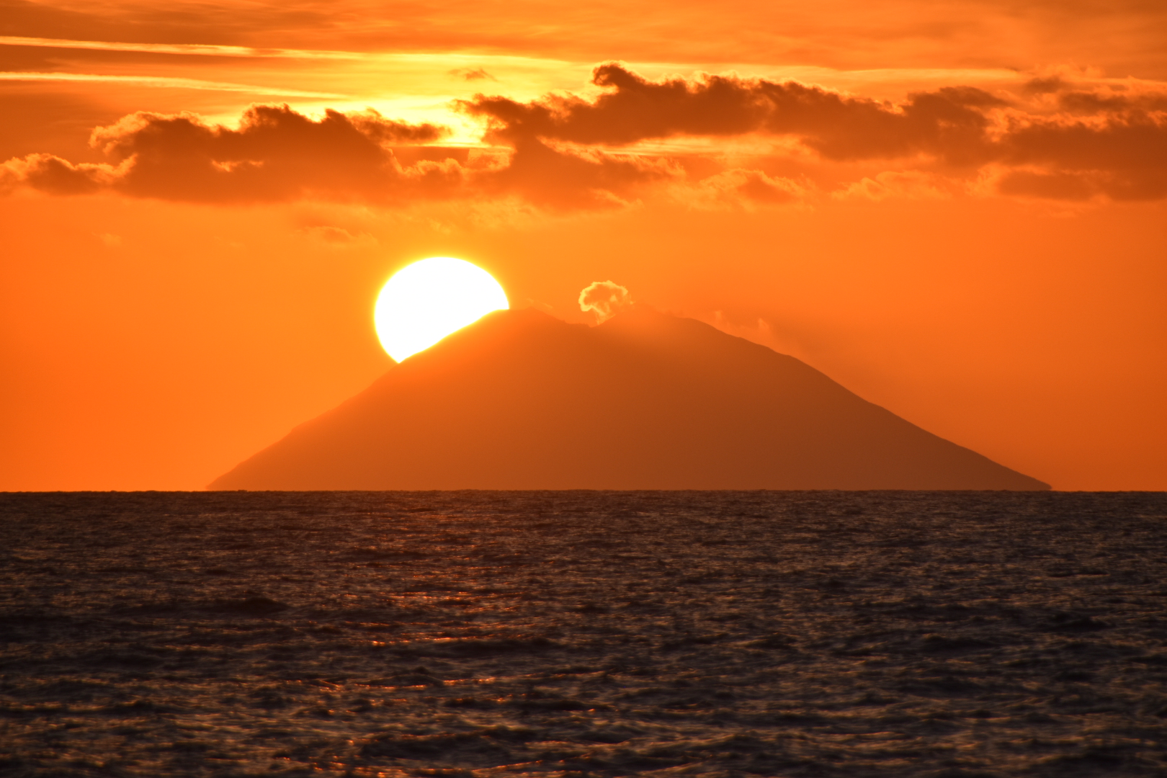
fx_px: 14586
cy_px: 389
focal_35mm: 450
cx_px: 584
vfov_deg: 3.1
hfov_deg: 4.6
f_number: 8
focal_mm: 300
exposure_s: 1/1250
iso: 200
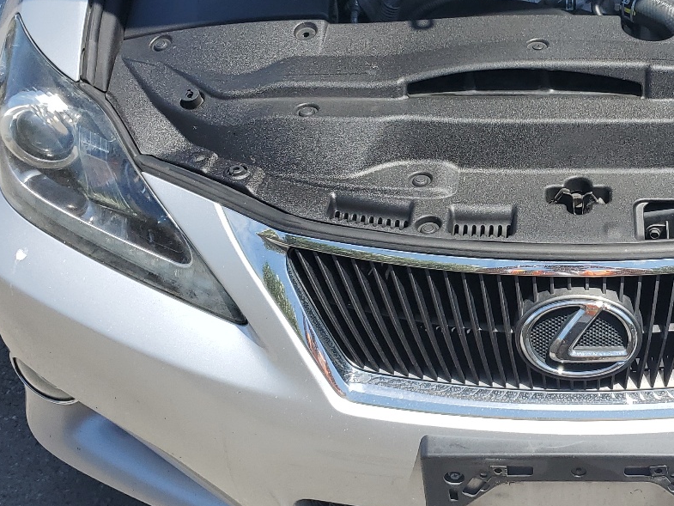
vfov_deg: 27.4
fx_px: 1032
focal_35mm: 53
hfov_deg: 34.8
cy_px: 189
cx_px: 555
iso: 50
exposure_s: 1/2500
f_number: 1.5
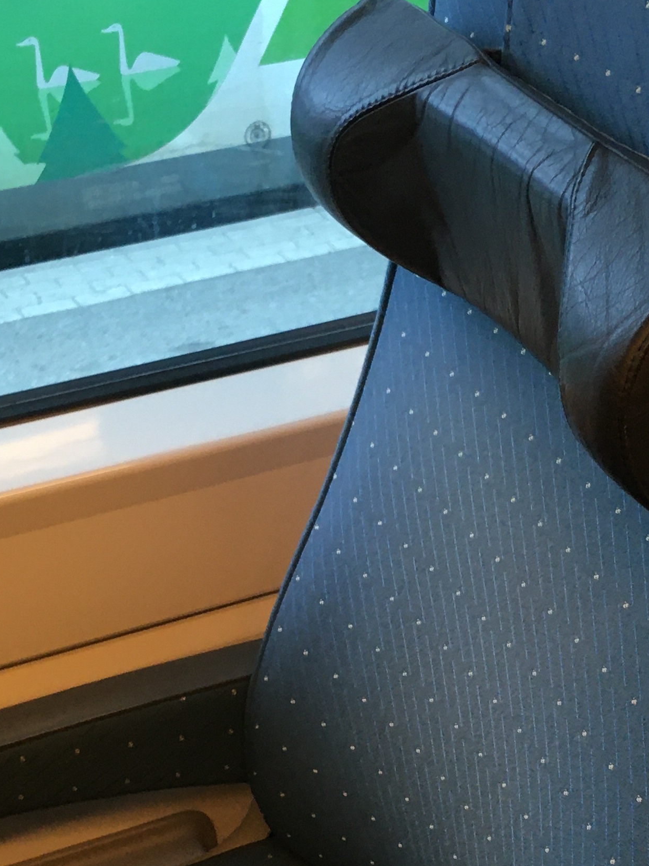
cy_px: 612
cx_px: 369
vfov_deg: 27.2
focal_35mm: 71
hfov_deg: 20.7
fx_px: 1775
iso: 64
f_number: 2.2
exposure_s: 1/33
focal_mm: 4.15
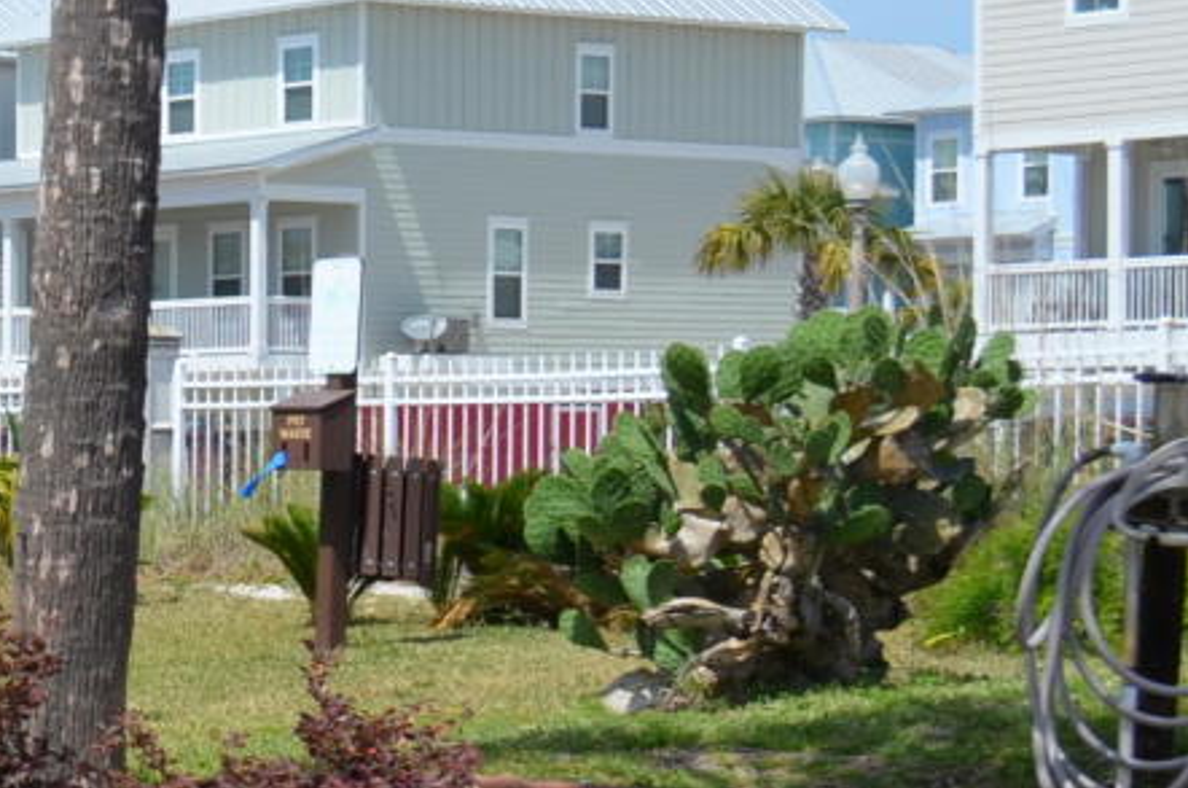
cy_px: 640
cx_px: -814
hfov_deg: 14.7
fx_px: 4150
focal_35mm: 126
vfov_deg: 10.8
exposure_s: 1/320
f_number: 9
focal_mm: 24
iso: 100
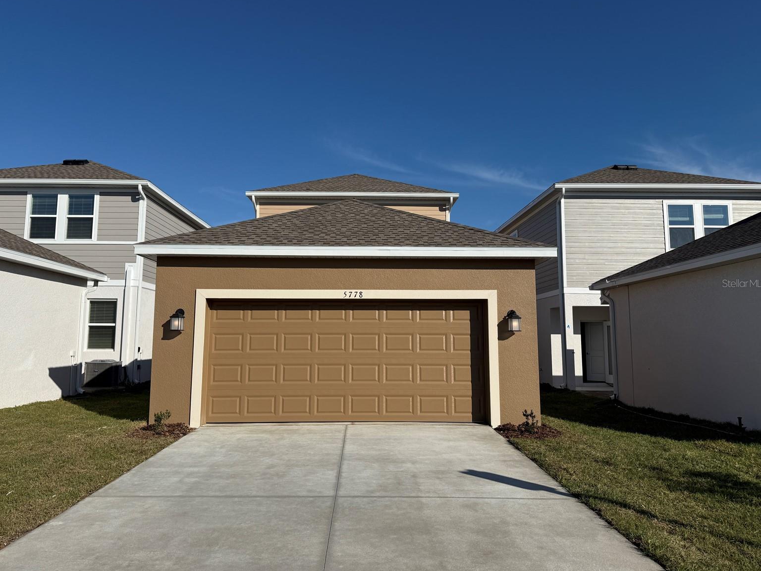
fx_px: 550
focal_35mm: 25
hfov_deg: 69.4
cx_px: 373
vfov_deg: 54.9
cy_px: 283
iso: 80
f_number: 1.78
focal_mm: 6.76
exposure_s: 1/9091
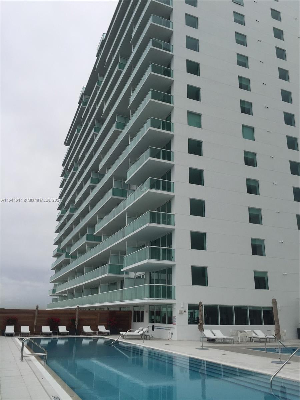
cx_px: 150
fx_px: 335
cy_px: 200
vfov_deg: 61.7
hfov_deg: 48.2
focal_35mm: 29
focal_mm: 4.15
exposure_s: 1/590
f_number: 2.2
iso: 32
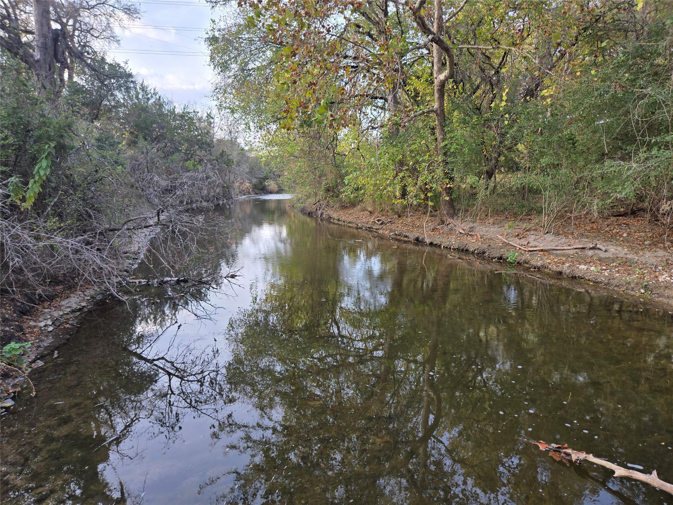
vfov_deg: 58.9
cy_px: 252
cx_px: 336
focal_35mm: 23
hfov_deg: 73.9
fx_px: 447
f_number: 1.8
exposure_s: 1/180
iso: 32
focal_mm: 5.4
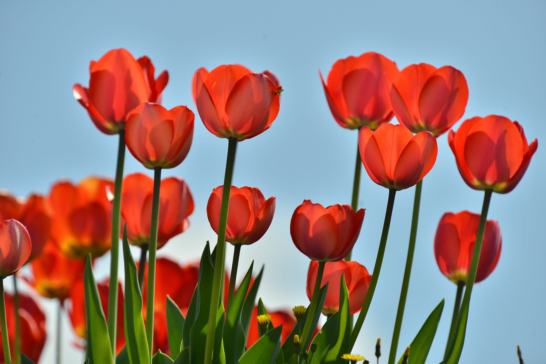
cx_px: 273
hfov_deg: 5.2
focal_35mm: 400
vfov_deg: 3.4
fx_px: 6066
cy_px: 182
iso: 200
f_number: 9
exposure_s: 1/1000
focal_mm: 400
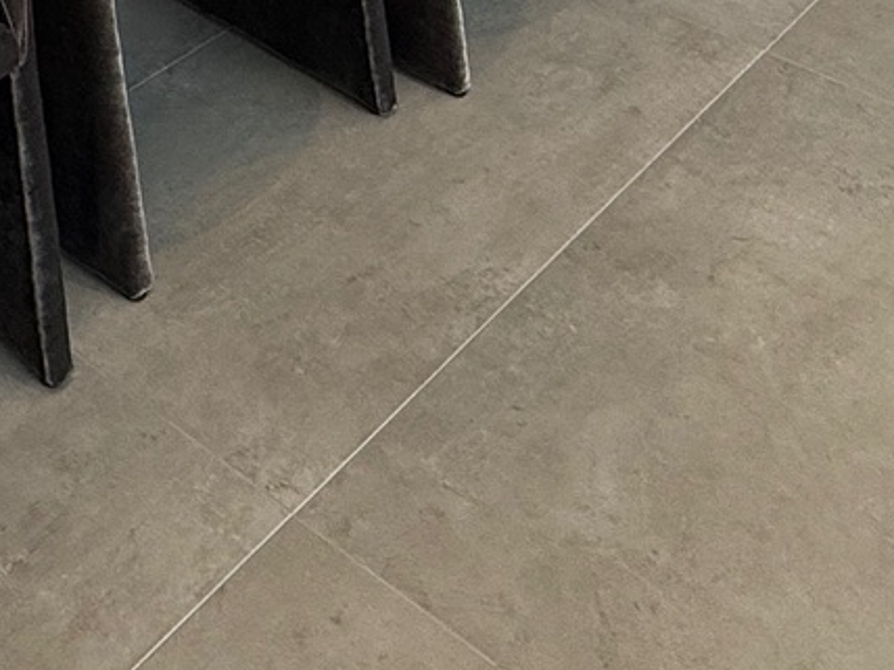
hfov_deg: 27.4
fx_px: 1730
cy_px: -735
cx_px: 15
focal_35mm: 67
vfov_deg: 16.1
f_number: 2.2
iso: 64
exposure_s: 1/120
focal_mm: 2.22
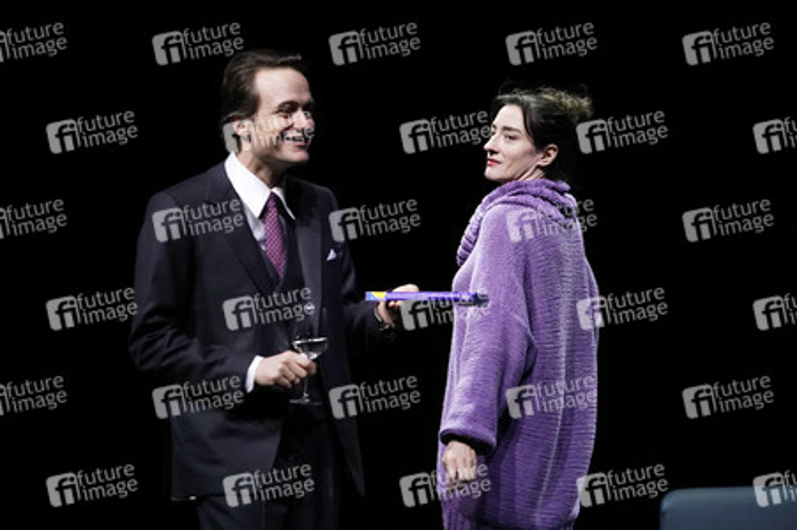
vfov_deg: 6.9
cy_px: 265
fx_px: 4424
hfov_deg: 10.3
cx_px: 398
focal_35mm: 200
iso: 3200
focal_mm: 200
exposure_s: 1/125
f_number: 5.6
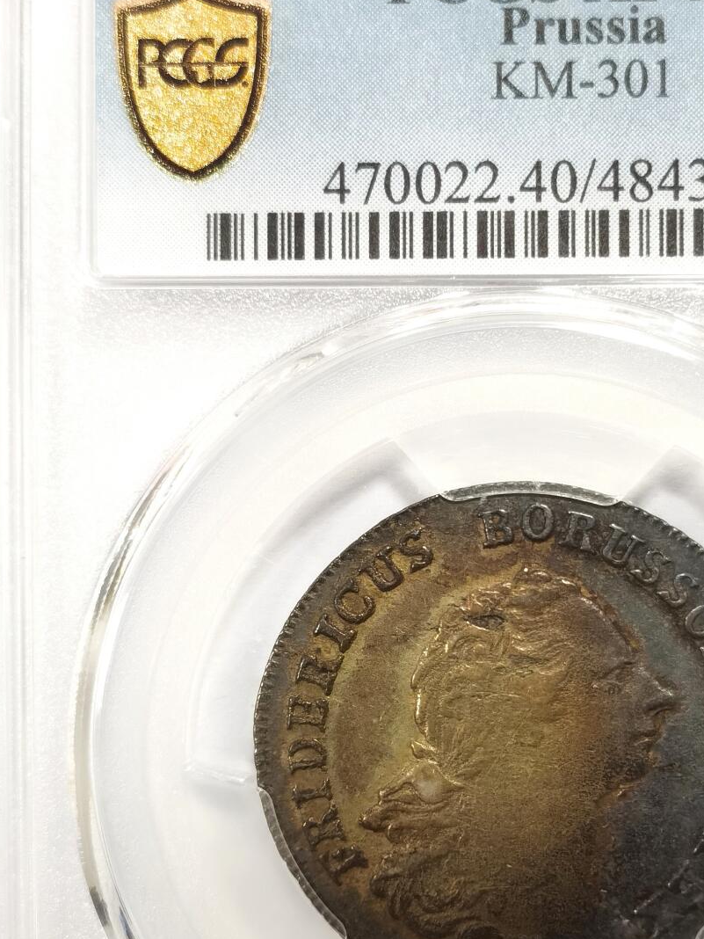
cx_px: 529
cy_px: 530
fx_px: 2468
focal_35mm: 91
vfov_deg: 21.5
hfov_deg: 16.2
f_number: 16
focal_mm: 5.56
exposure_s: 1/100
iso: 200
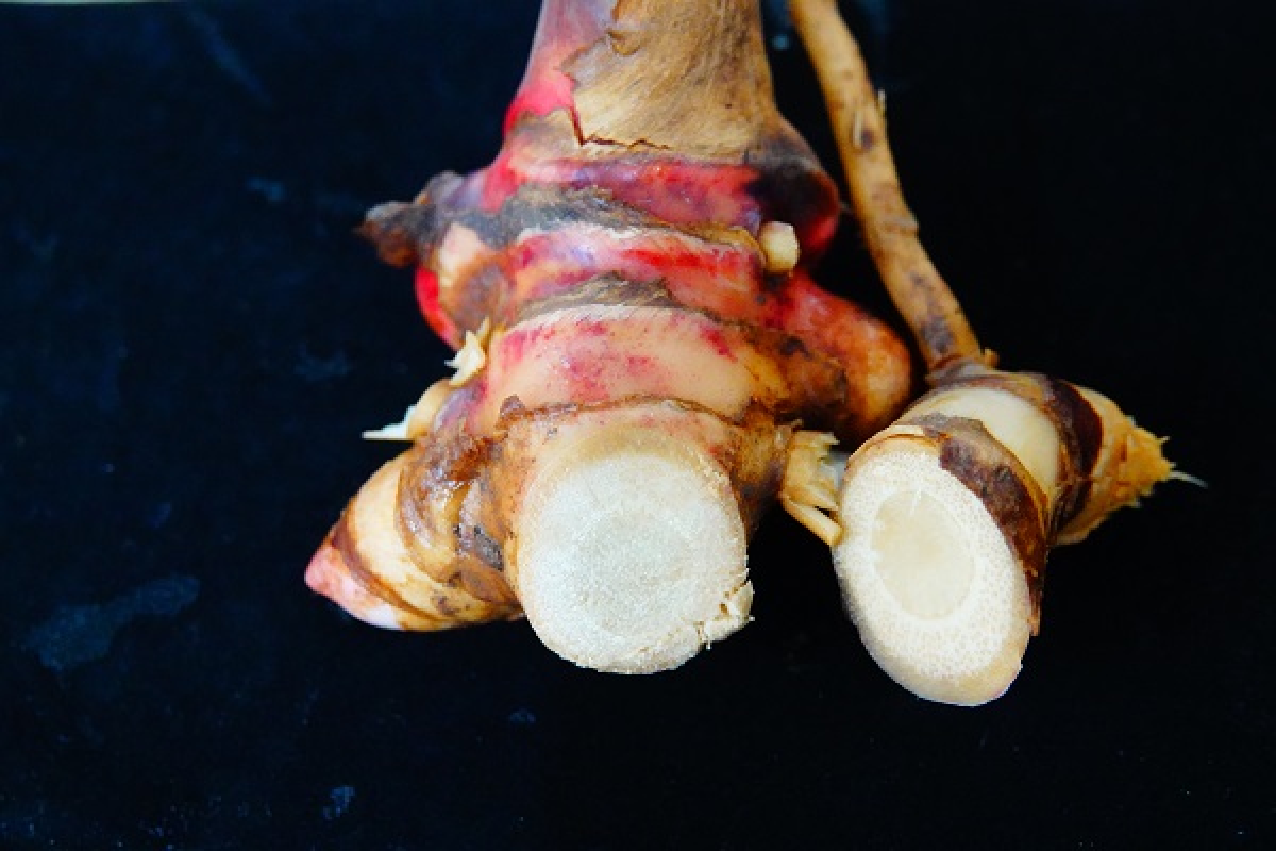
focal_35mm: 79
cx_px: 638
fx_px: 2800
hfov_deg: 25.7
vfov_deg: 17.3
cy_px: 426
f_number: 3.5
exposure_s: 1/25
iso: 2500
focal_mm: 28.91
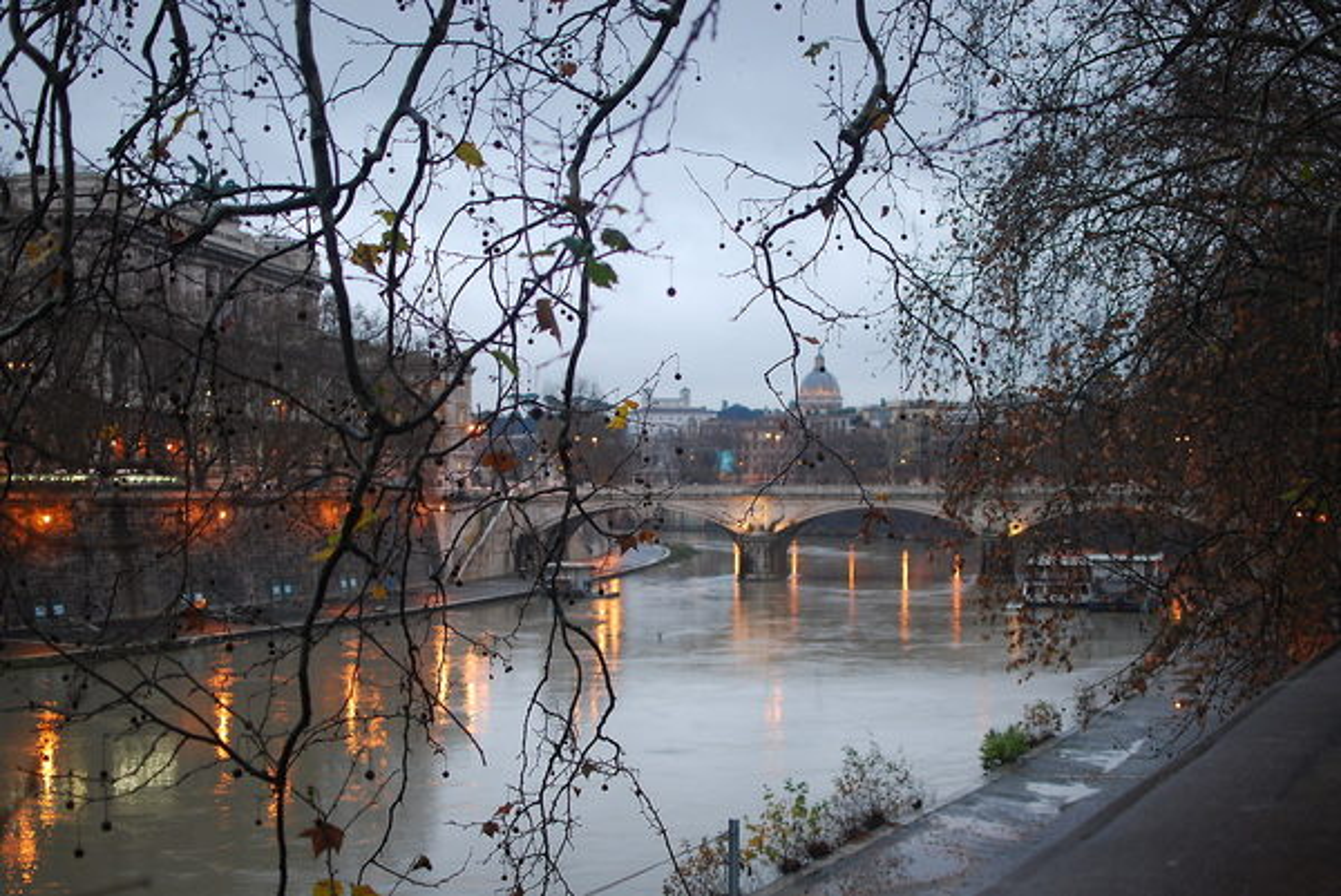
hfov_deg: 37.8
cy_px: 448
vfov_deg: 25.8
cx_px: 670
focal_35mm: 52
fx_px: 1957
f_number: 2
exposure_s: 1/30
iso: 200
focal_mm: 35
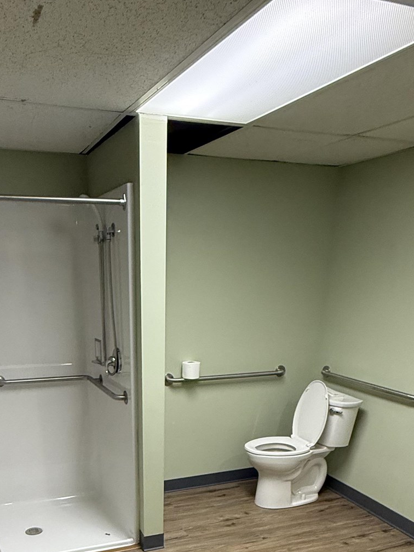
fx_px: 510
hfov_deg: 43.8
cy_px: 510
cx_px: 155
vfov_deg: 49.7
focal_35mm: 32
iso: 320
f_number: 2.2
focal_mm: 2.22
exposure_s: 1/120
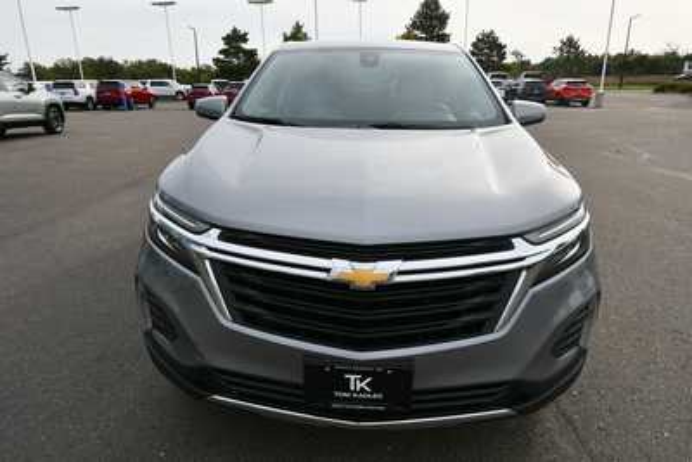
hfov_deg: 78.6
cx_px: 346
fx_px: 423
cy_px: 231
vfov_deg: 57.3
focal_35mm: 22
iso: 125
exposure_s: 1/250
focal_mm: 15
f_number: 8
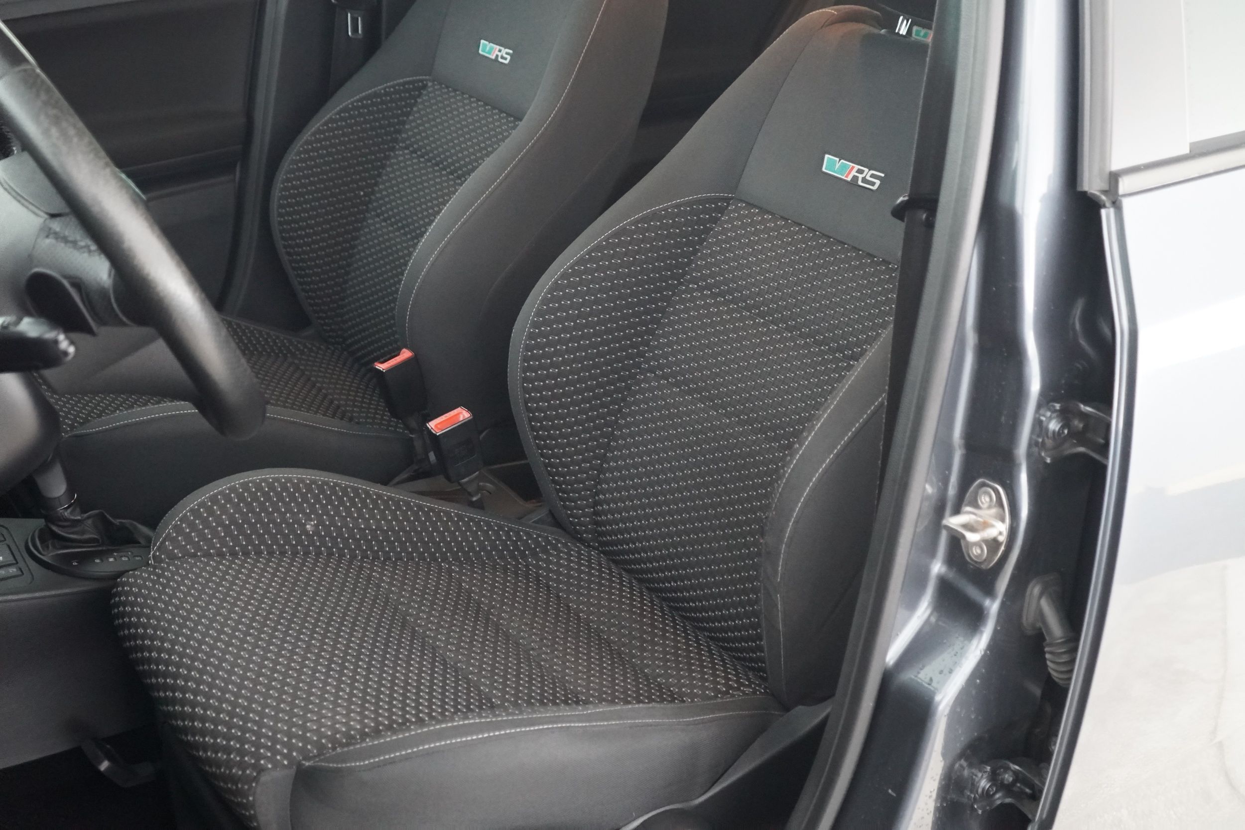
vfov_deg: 30.9
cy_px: 415
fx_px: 1504
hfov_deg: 45.0
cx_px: 622
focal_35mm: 44
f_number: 3.5
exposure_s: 1/25
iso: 12800
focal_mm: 29
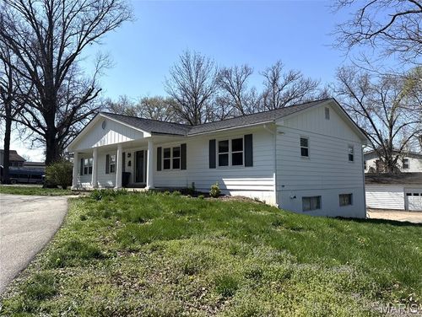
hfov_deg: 71.5
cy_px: 158
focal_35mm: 24
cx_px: 211
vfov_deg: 56.9
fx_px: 293
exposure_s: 1/4310
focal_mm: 6.76
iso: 80
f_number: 1.78
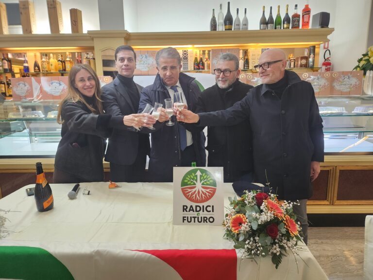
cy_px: 140
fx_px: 259
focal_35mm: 24
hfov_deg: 71.6
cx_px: 186
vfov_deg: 56.8
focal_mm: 5
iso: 640
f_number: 1.8
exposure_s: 1/33
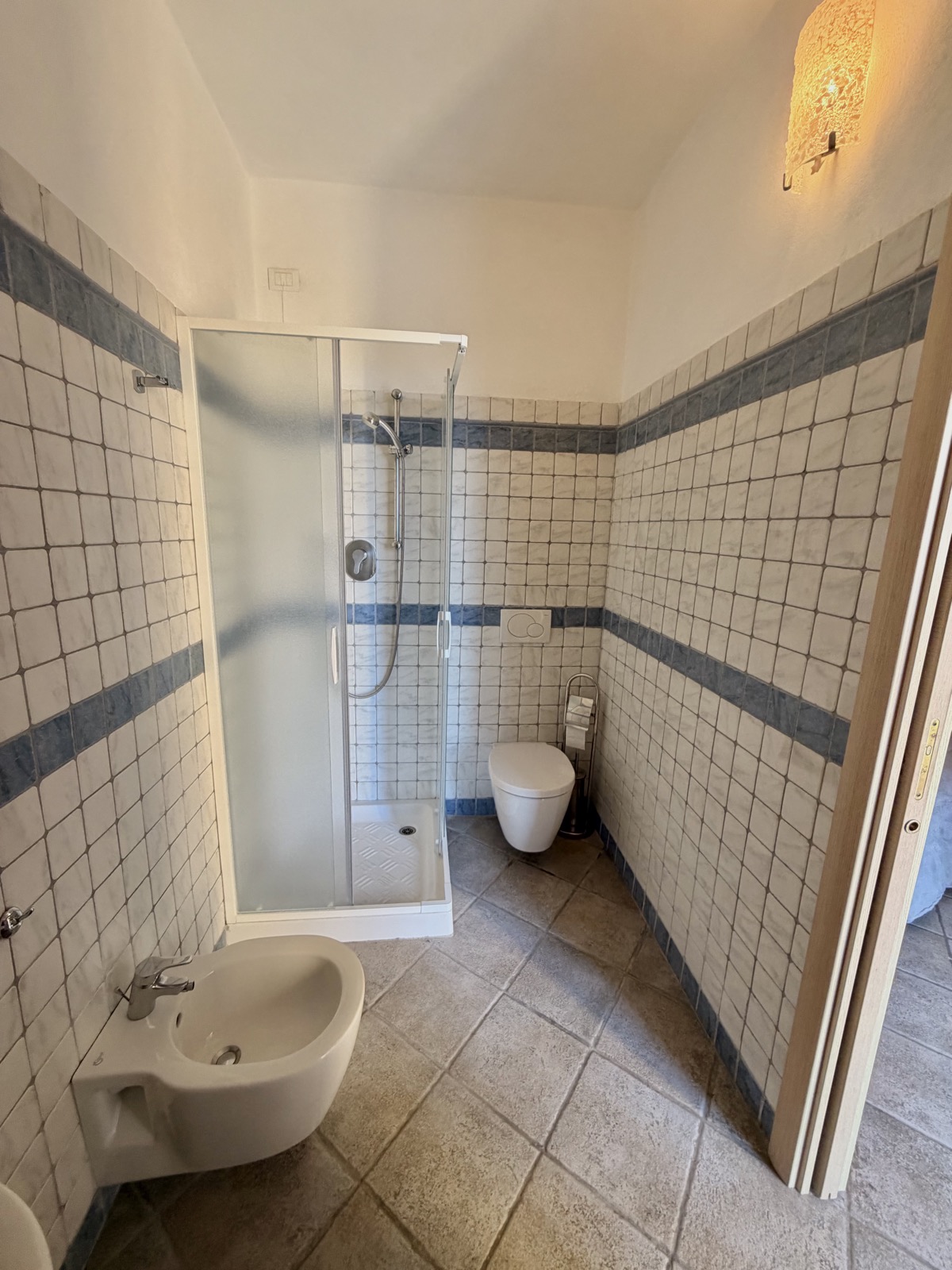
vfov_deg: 102.1
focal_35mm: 14
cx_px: 476
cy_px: 635
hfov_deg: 85.7
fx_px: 513
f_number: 2.2
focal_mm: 2.22
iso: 200
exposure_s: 1/100
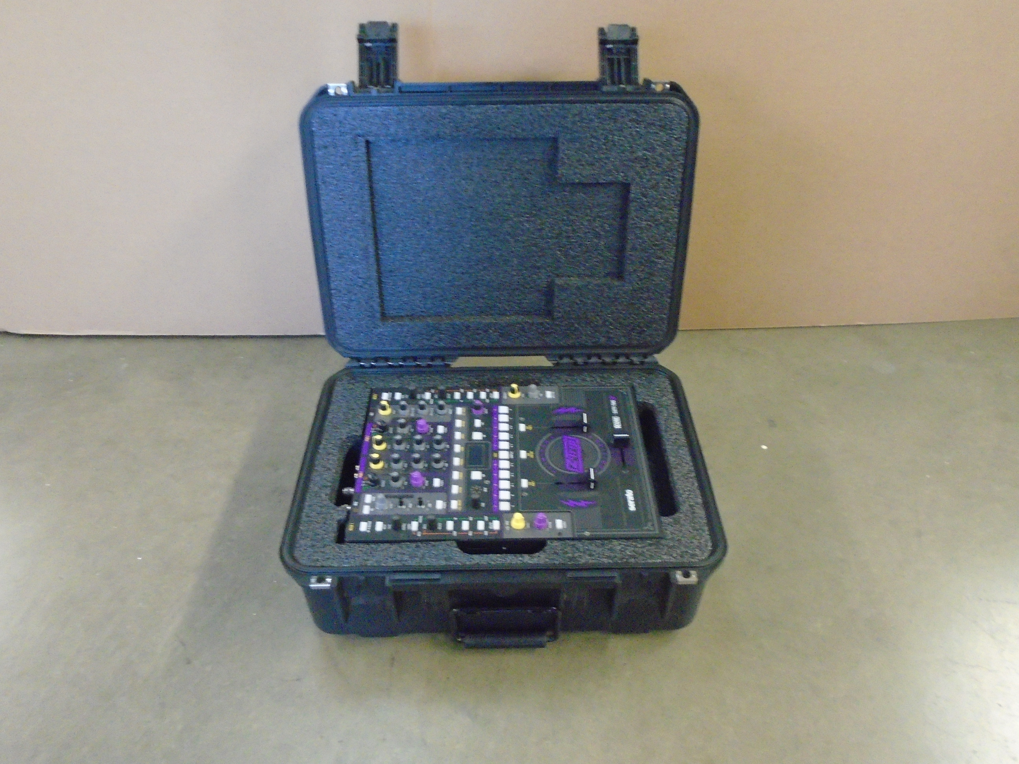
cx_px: 510
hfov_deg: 67.3
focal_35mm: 26
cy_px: 382
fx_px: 765
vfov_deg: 53.1
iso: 800
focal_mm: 4.6
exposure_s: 1/13
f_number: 3.2
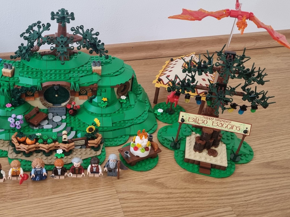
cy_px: 99
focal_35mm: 40
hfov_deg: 45.8
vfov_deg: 35.9
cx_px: 88
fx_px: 335
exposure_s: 1/50
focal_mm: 5.4
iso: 400
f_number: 1.8
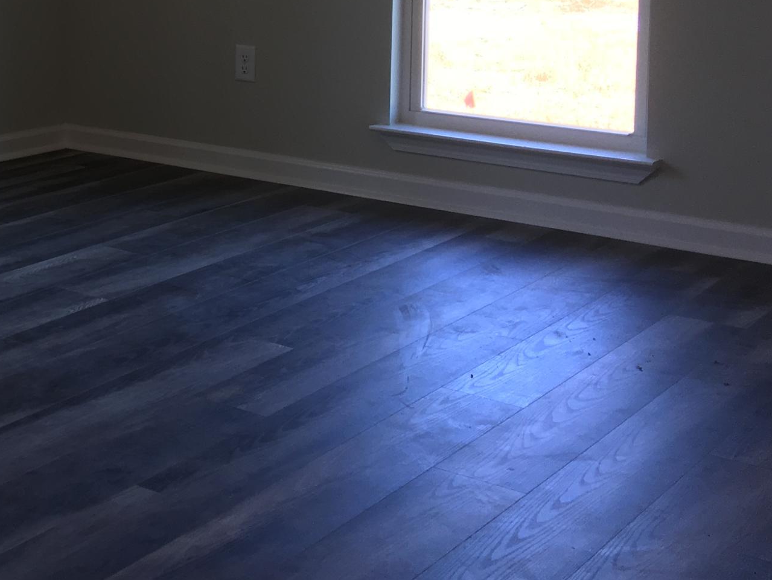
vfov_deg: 20.9
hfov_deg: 26.5
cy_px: 5
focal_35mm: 68
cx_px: -57
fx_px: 1517
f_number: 2.2
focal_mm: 4.15
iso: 25
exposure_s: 1/60
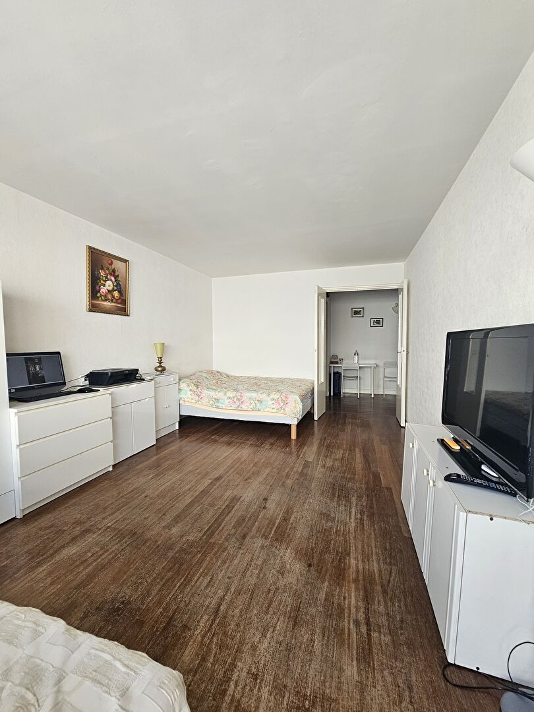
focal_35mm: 13
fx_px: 267
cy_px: 356
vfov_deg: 106.2
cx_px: 267
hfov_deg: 89.9
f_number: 2.2
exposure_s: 1/70.8
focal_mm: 2.2
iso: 80
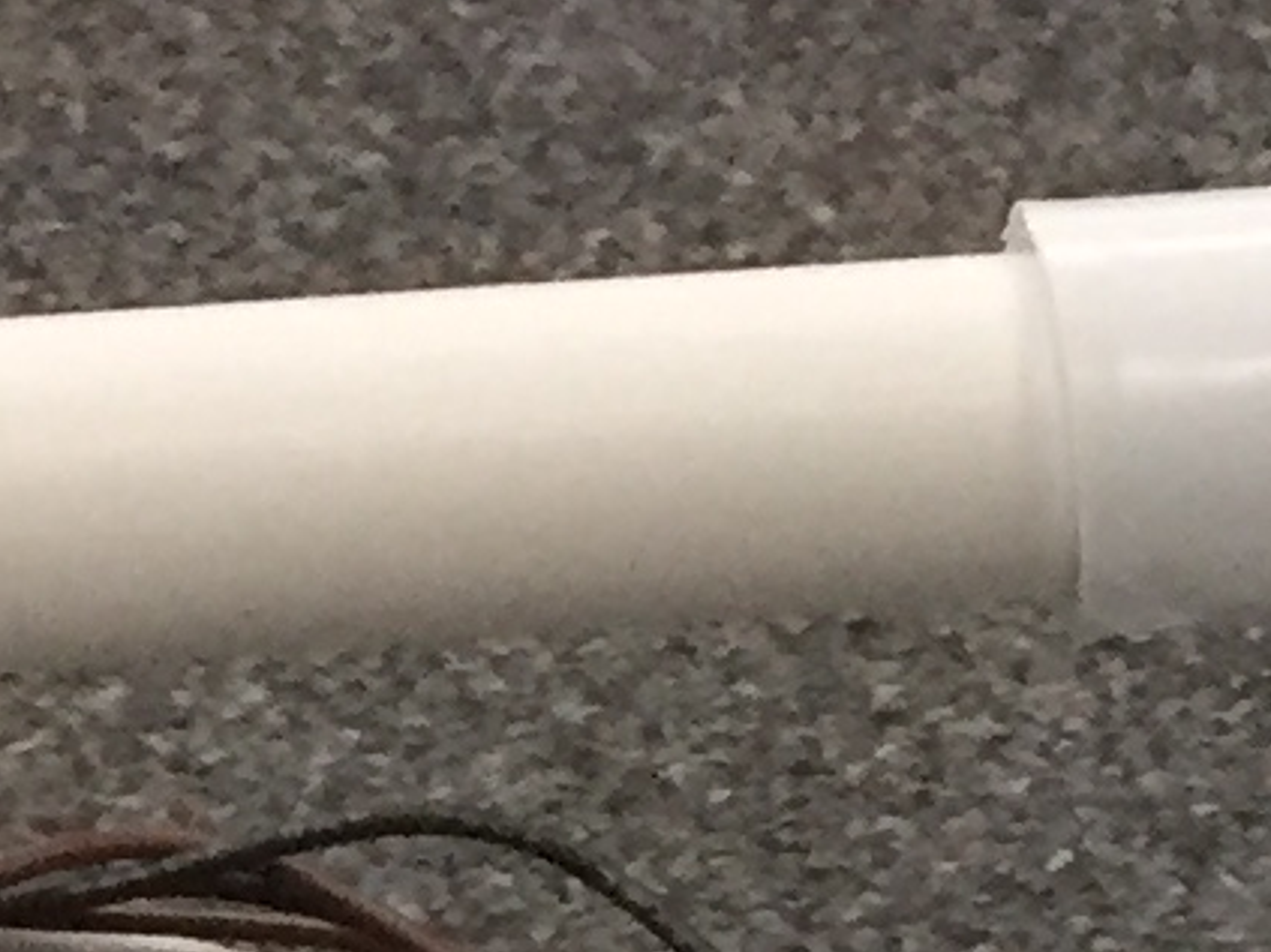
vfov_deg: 5.9
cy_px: 3385
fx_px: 8222
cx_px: 2545
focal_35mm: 224
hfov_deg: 8.4
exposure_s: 1/30
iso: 50
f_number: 2.2
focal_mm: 4.15
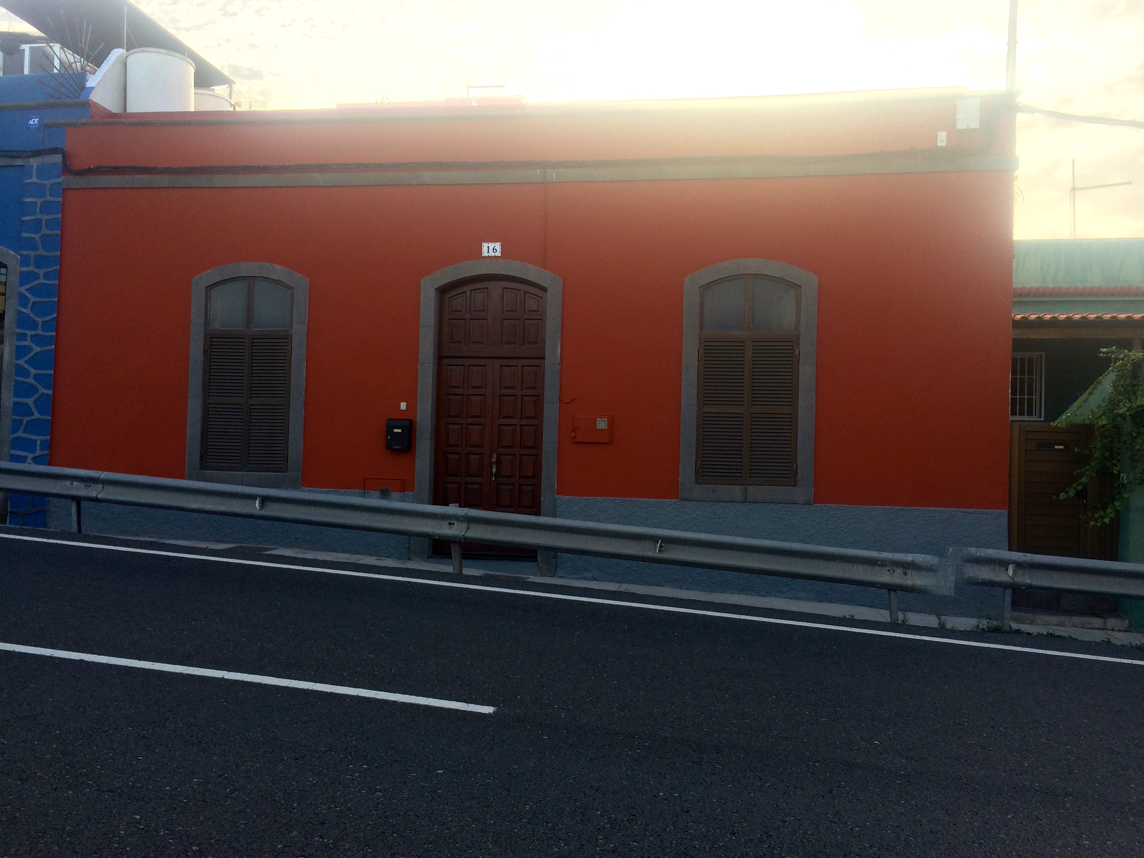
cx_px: 572
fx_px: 958
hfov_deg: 61.7
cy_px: 429
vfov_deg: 48.2
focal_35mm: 29
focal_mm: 4.15
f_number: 2.2
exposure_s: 1/323
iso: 32
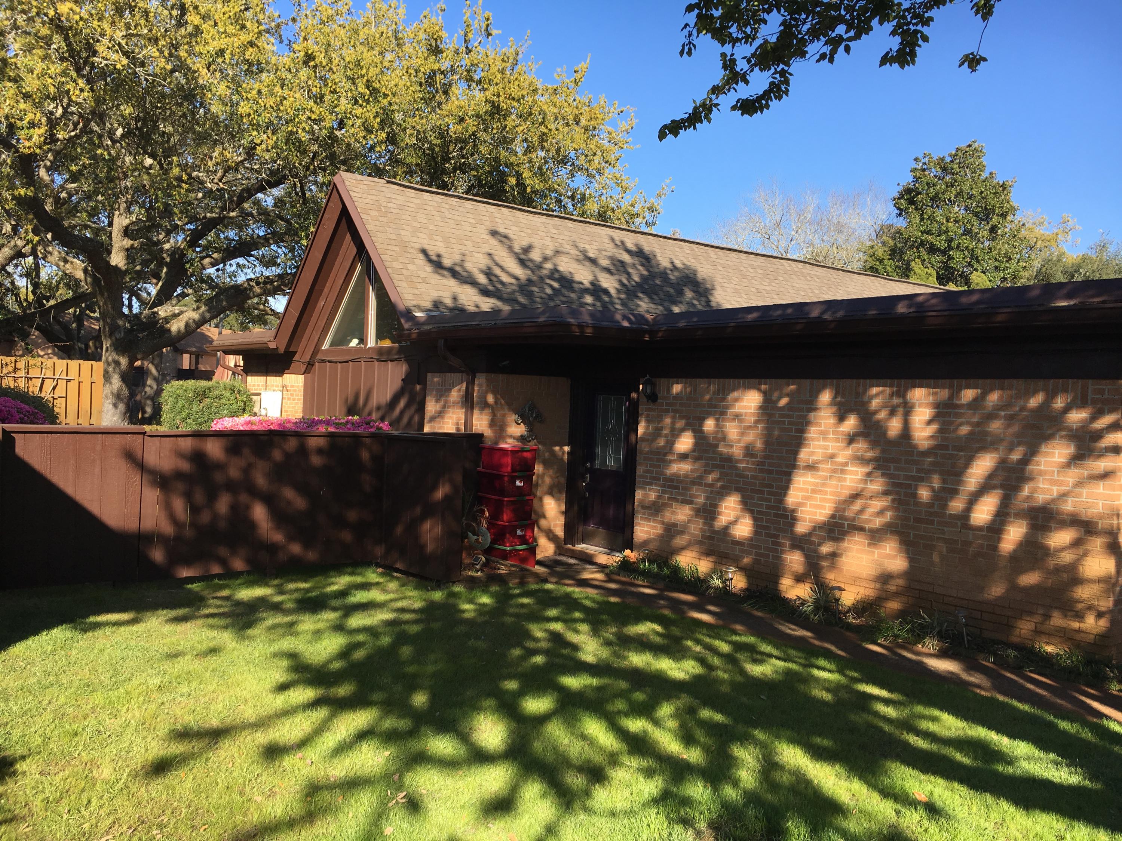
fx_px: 940
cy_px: 420
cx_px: 561
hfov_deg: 61.7
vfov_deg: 48.2
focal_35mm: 29
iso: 25
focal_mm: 4.15
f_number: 2.2
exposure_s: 1/810
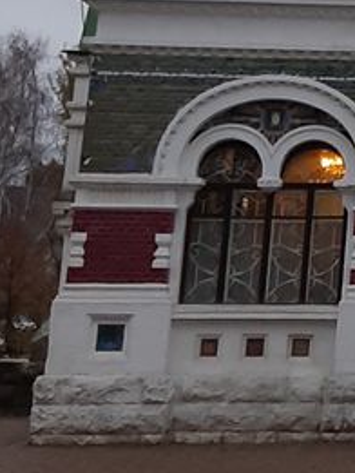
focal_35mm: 124
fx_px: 1694
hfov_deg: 10.6
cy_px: -134
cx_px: 797
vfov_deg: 15.2
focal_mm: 3.93
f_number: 1.7
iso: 100
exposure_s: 1/50
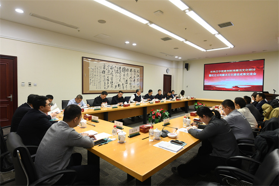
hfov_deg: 84.0
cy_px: 93
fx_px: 155
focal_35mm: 20
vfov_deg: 61.9
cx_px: 140
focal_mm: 20
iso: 1250
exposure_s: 1/80
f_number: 6.3
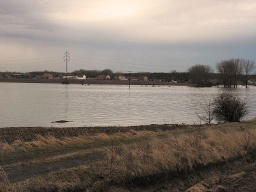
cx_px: 128
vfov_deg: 19.1
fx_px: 569
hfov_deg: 25.3
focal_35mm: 77
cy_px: 96
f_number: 4.8
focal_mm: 12.9
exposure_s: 1/125
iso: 50
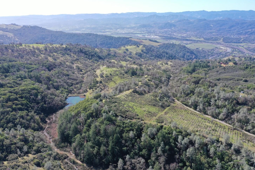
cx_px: 129
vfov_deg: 45.0
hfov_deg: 63.6
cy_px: 87
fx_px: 205
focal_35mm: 29
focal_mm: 10.26
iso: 100
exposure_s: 1/240
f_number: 5.6
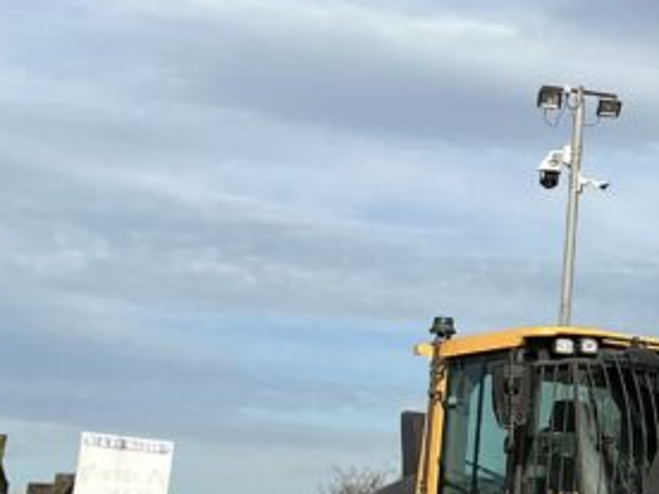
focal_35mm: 104
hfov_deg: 17.0
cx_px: 1000
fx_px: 1980
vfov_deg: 14.2
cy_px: 203
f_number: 1.8
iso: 25
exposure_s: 1/2058
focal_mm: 3
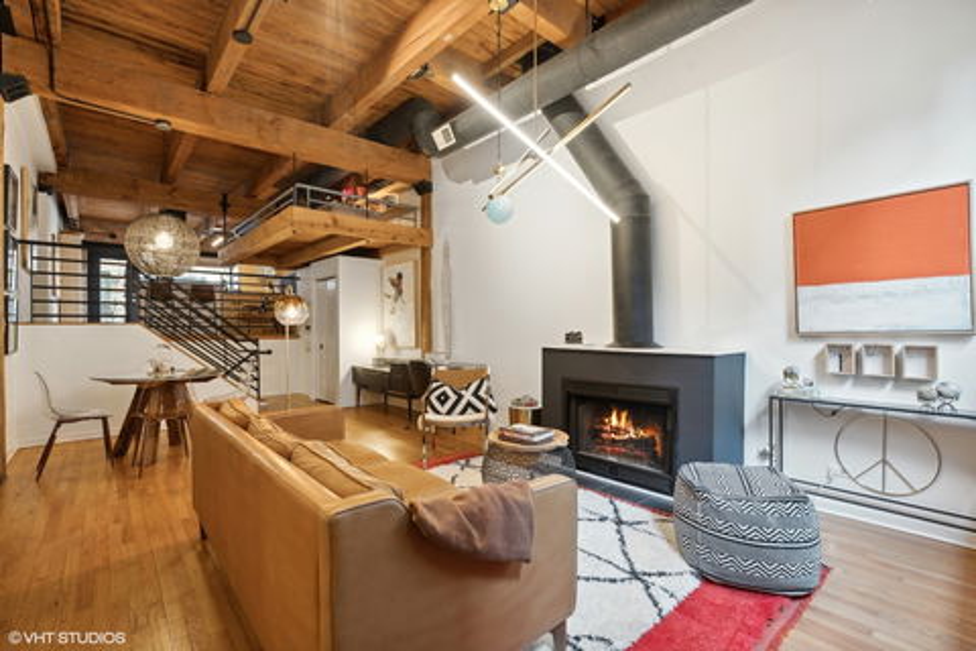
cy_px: 326
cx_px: 488
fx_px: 434
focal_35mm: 16
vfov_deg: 73.7
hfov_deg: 96.7
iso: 320
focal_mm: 16
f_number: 7.1
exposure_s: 1/4
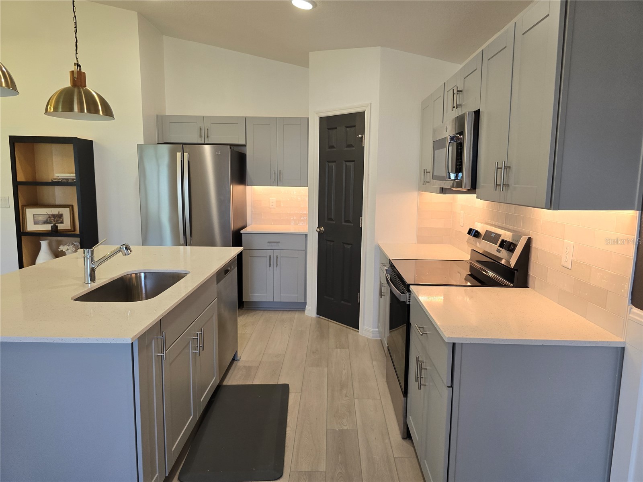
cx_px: 322
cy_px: 241
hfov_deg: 73.9
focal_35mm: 23
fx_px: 427
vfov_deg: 58.9
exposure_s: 1/120
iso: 125
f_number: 1.7
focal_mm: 6.3
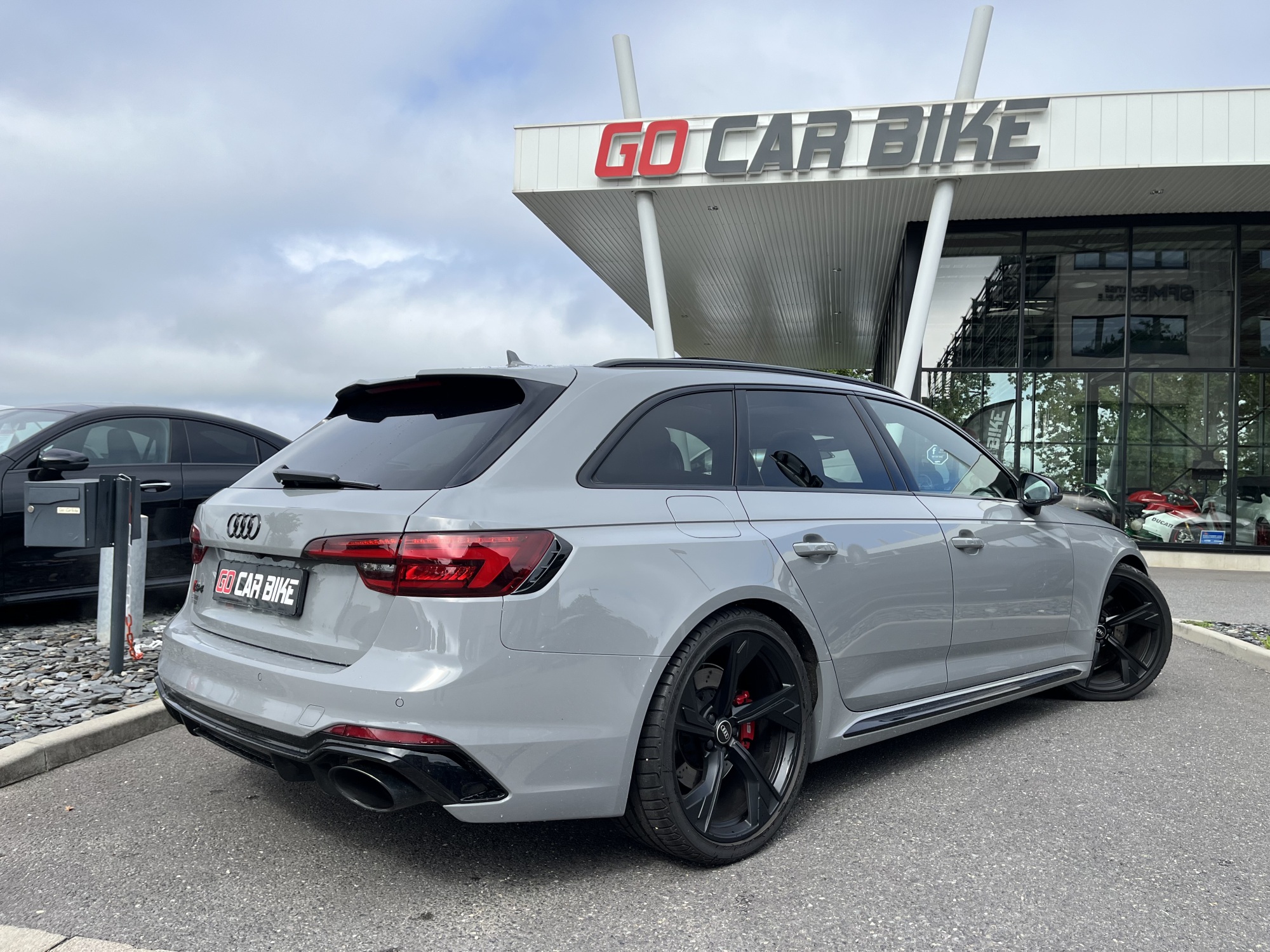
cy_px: 476
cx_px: 635
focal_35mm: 26
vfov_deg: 53.1
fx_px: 954
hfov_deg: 67.3
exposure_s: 1/2825
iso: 50
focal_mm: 5.1
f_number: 1.6
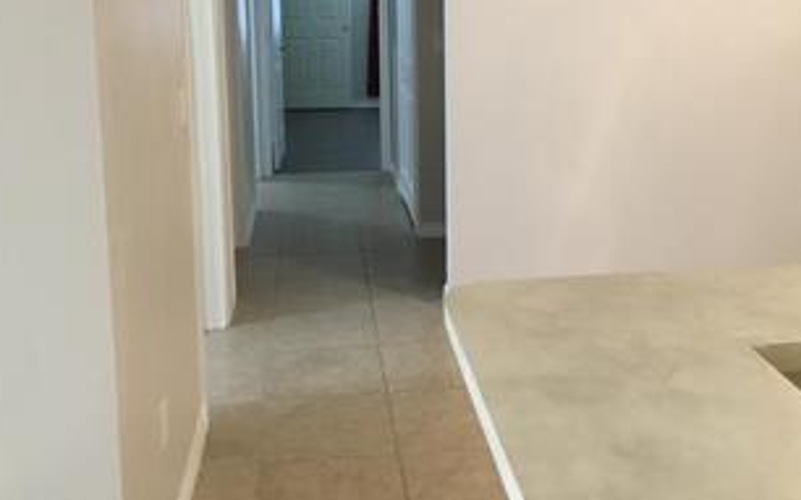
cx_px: 421
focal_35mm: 43
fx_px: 938
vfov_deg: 29.3
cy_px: 115
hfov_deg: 46.2
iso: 200
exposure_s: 1/30
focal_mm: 3.3
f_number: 2.4
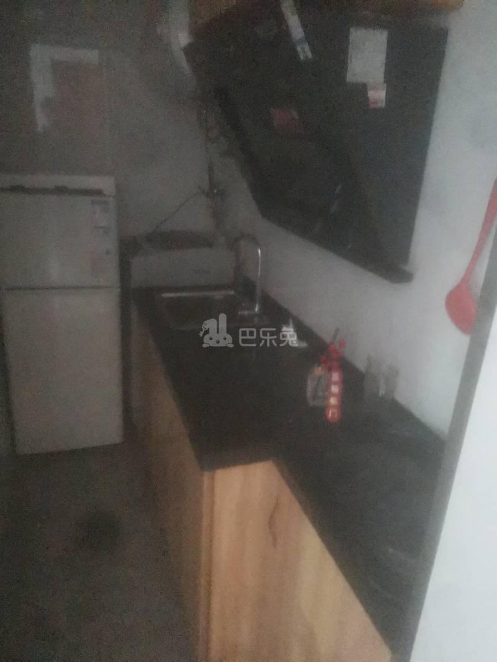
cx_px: 248
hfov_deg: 53.1
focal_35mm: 26
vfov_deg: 67.3
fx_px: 498
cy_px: 331
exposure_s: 1/16.7
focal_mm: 4.75
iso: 4000
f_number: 1.8
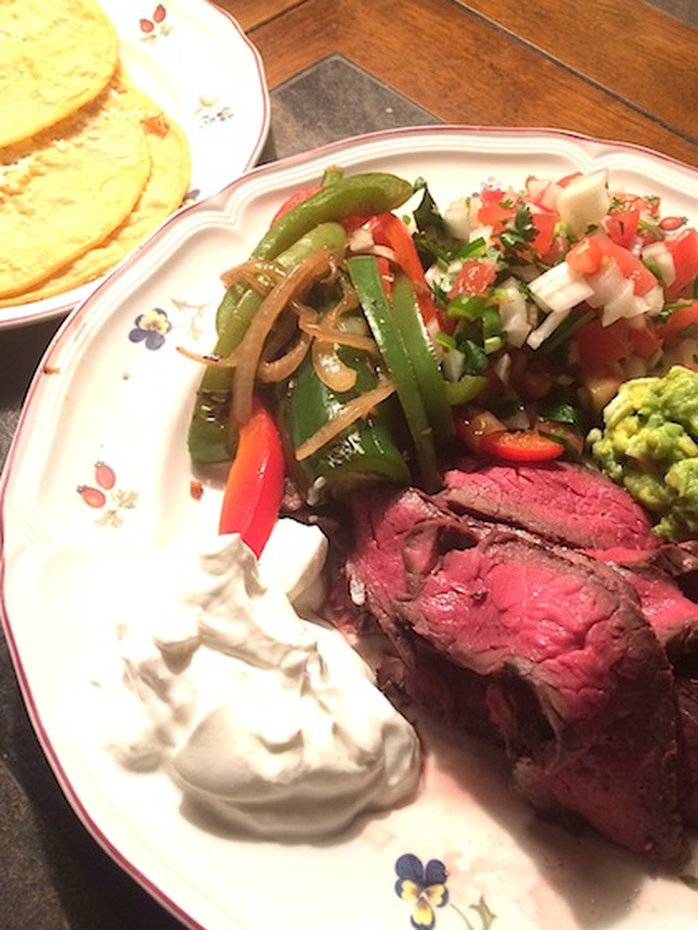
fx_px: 833
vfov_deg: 58.3
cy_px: 453
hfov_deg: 45.5
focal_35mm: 31
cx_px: 342
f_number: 2.2
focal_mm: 4.15
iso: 64
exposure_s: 1/30
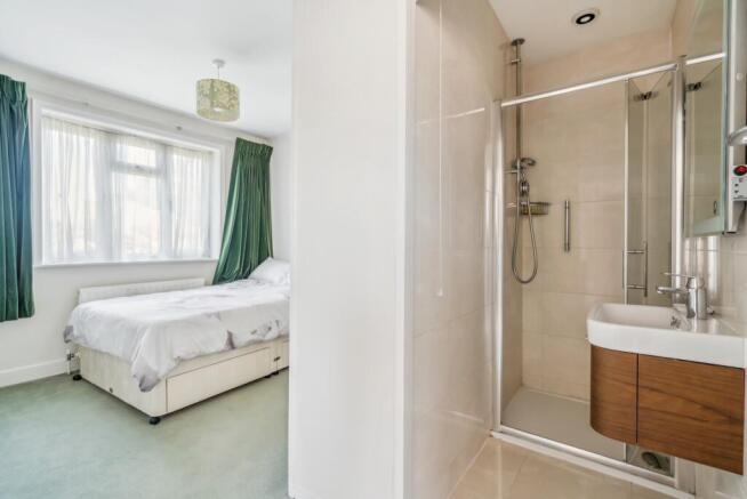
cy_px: 250
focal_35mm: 16
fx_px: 332
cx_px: 374
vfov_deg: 73.8
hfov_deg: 96.7
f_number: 5.6
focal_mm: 16
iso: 640
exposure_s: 1/13
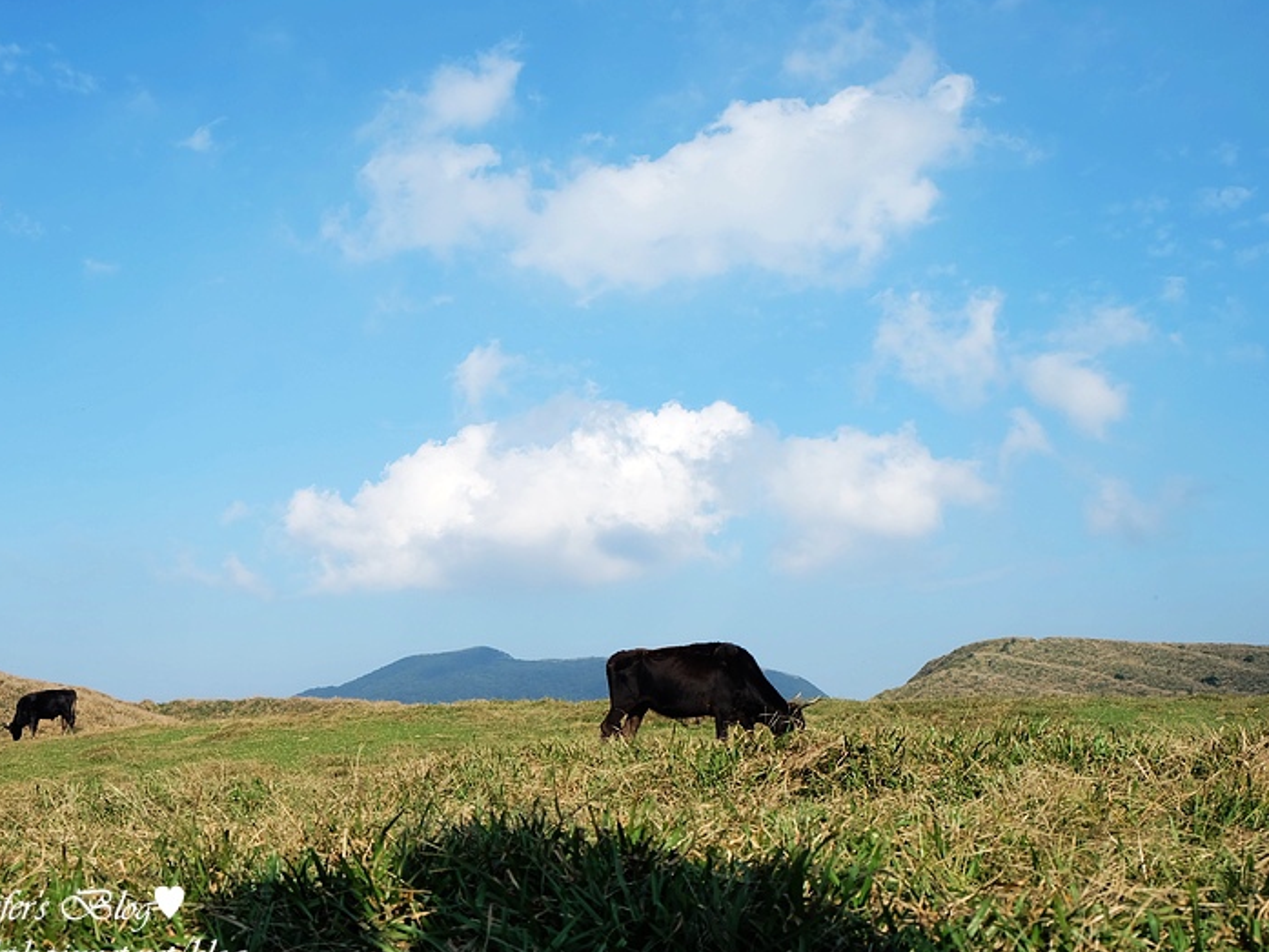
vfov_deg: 39.7
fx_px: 1320
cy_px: 450
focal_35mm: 36
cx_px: 606
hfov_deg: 51.3
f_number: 7.1
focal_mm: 19.6
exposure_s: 1/450
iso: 200
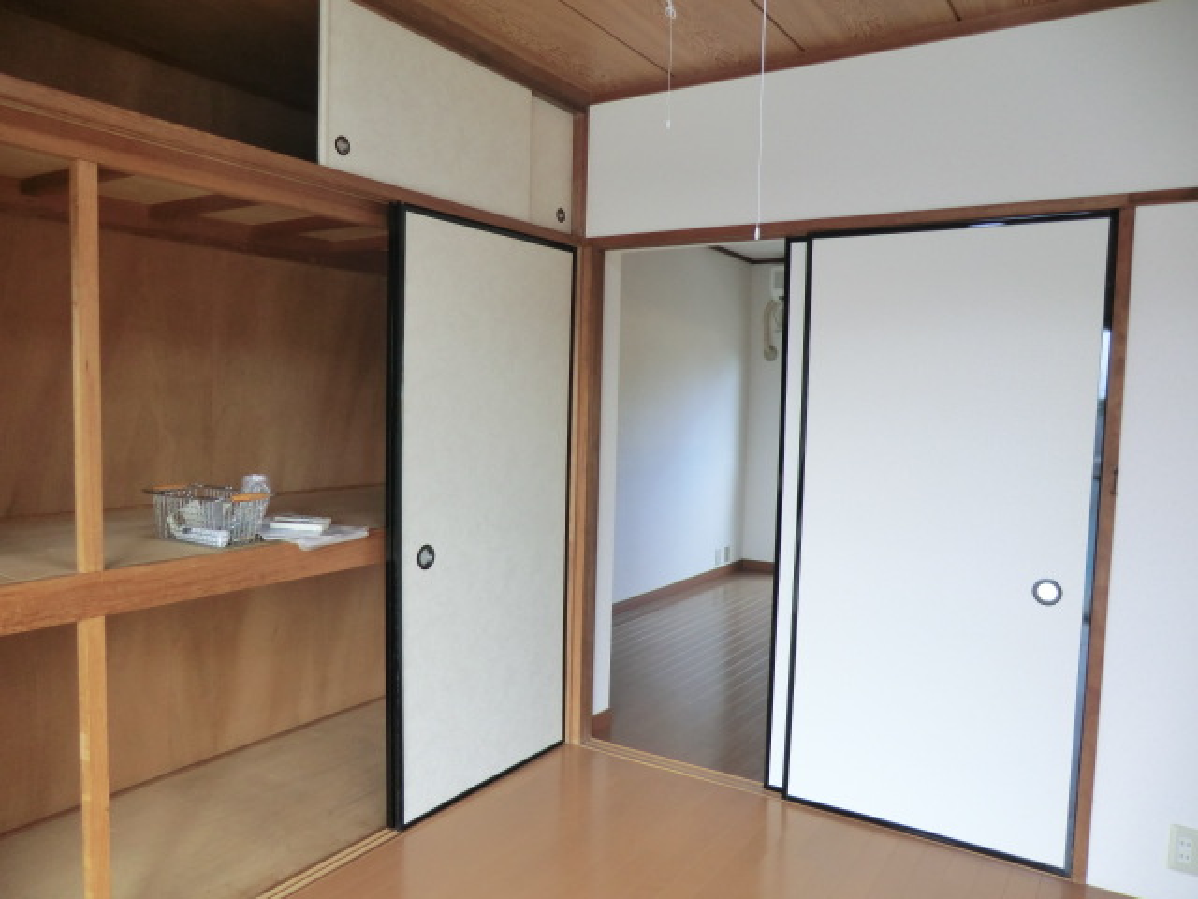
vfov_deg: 56.8
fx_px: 831
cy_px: 450
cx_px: 599
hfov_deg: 71.6
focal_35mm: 24
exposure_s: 1/60
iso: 125
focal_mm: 4.3
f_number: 3.2
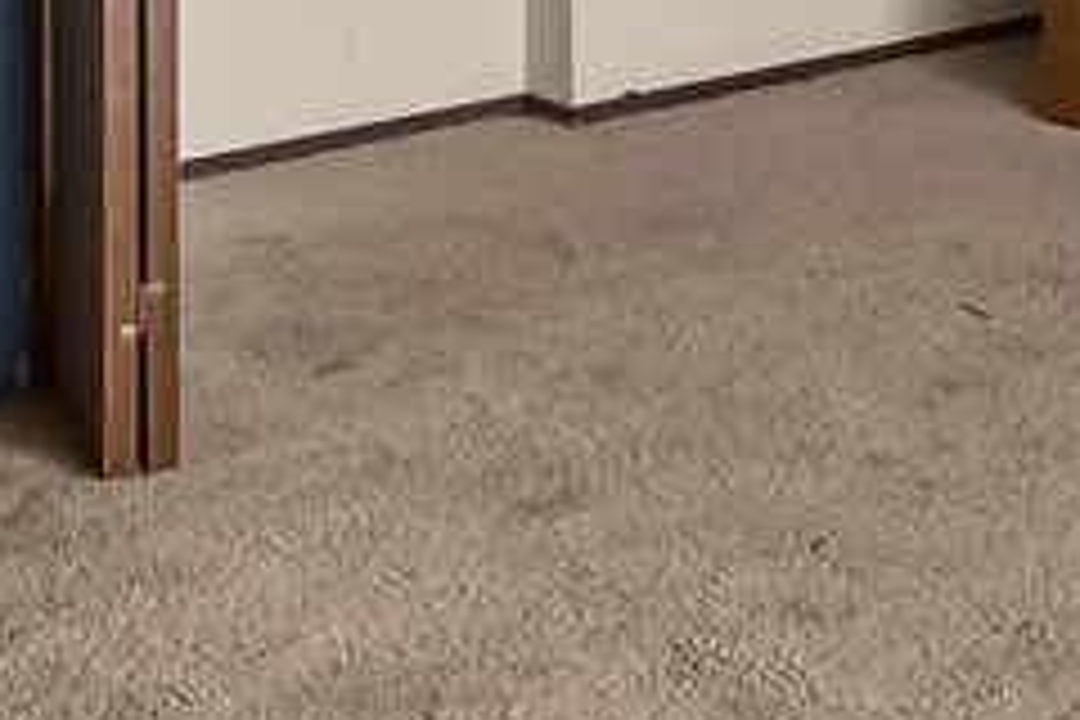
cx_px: 1055
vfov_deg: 13.3
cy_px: -594
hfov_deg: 21.4
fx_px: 2760
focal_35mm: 92
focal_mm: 13
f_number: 7.1
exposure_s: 1/8
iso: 1000
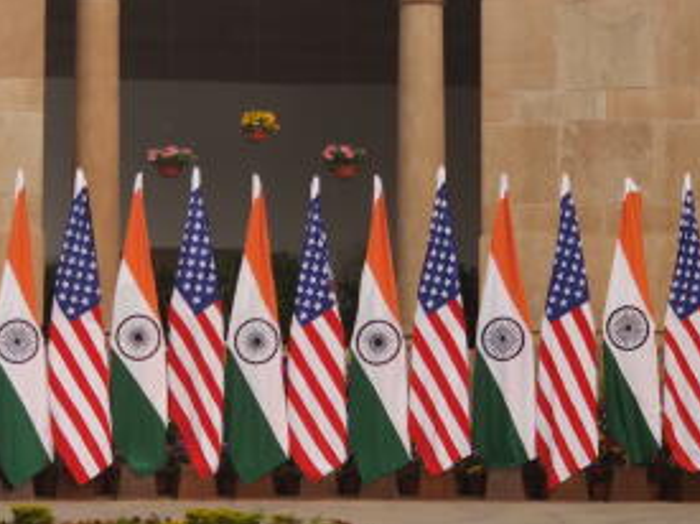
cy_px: 181
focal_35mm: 104
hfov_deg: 18.9
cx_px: 243
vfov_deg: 14.2
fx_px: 2102
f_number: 2.44
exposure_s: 1/531
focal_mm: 6.95
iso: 100
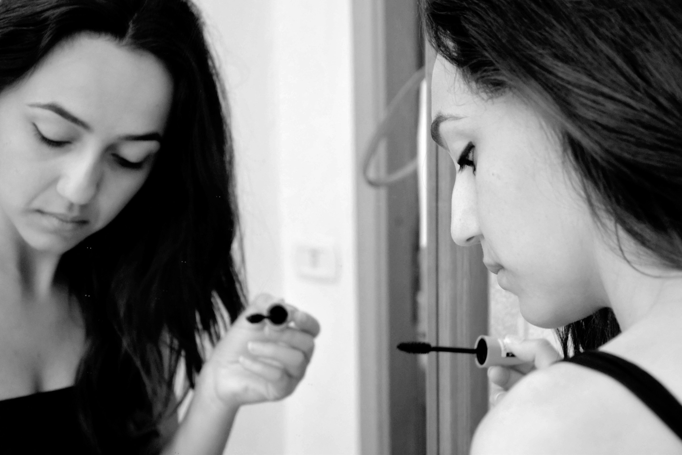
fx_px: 1421
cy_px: 228
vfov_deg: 18.2
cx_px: 341
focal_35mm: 75
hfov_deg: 27.0
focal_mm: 50
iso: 800
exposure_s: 1/6
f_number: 5
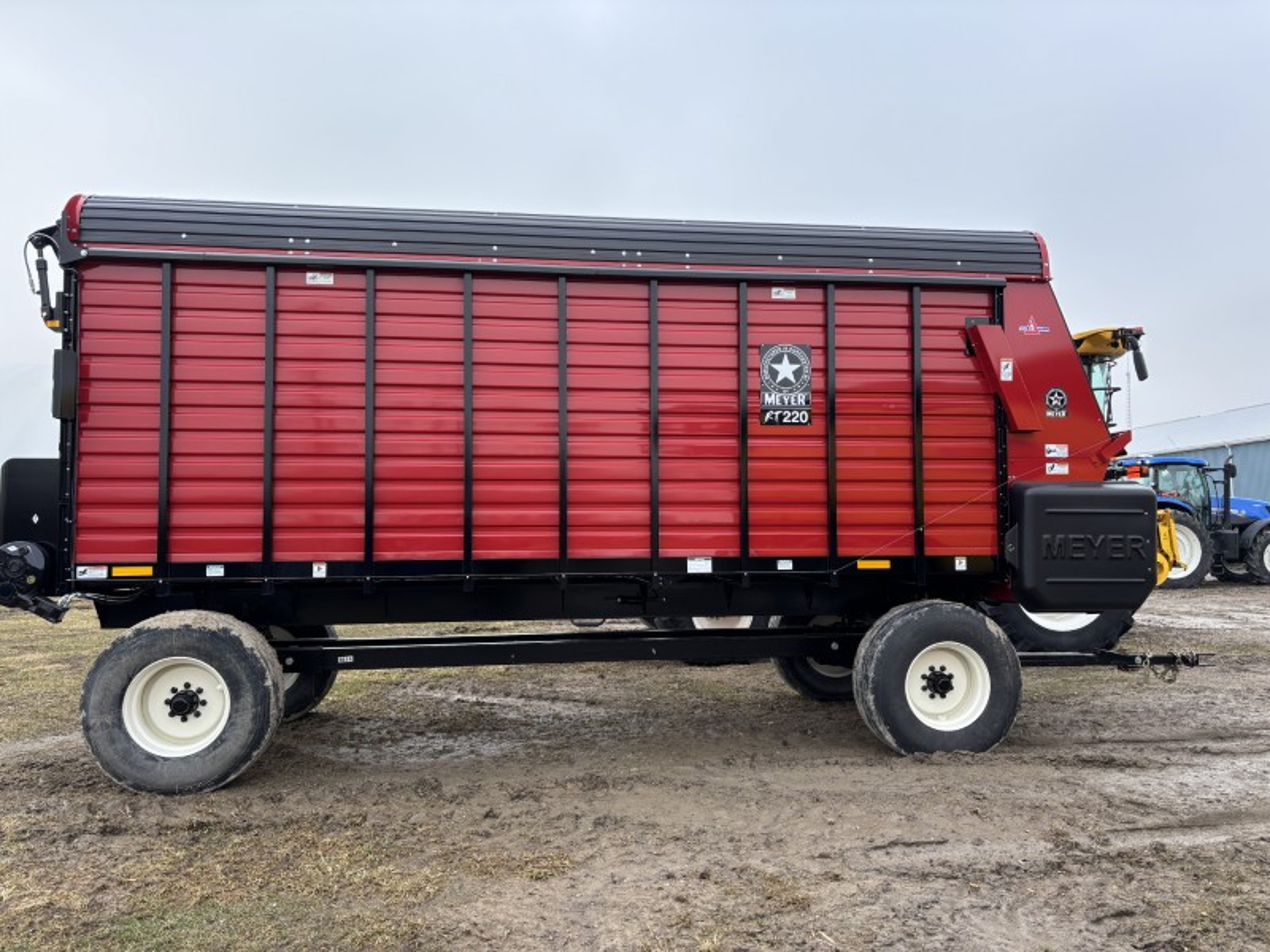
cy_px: 476
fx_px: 954
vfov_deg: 53.1
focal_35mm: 26
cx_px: 635
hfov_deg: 67.3
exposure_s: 1/693
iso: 50
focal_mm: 5.96
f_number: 1.6
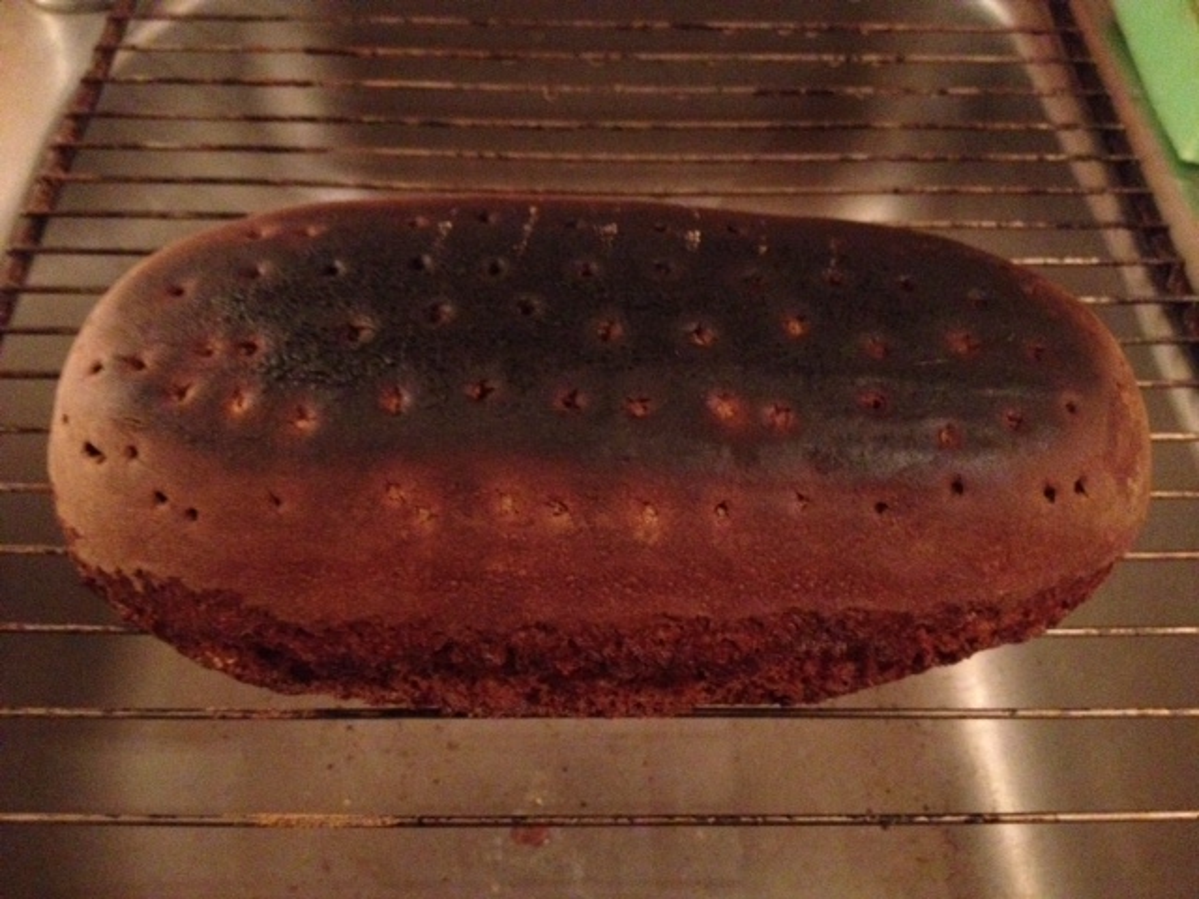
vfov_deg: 40.7
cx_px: 600
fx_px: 1212
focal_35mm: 35
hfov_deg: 52.6
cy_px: 450
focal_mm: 4.28
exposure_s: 1/15
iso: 800
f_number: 2.4
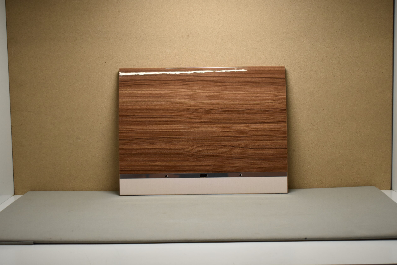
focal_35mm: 55
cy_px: 132
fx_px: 606
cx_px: 197
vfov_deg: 24.6
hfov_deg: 36.2
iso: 800
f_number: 4.8
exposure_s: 1/250
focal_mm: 36
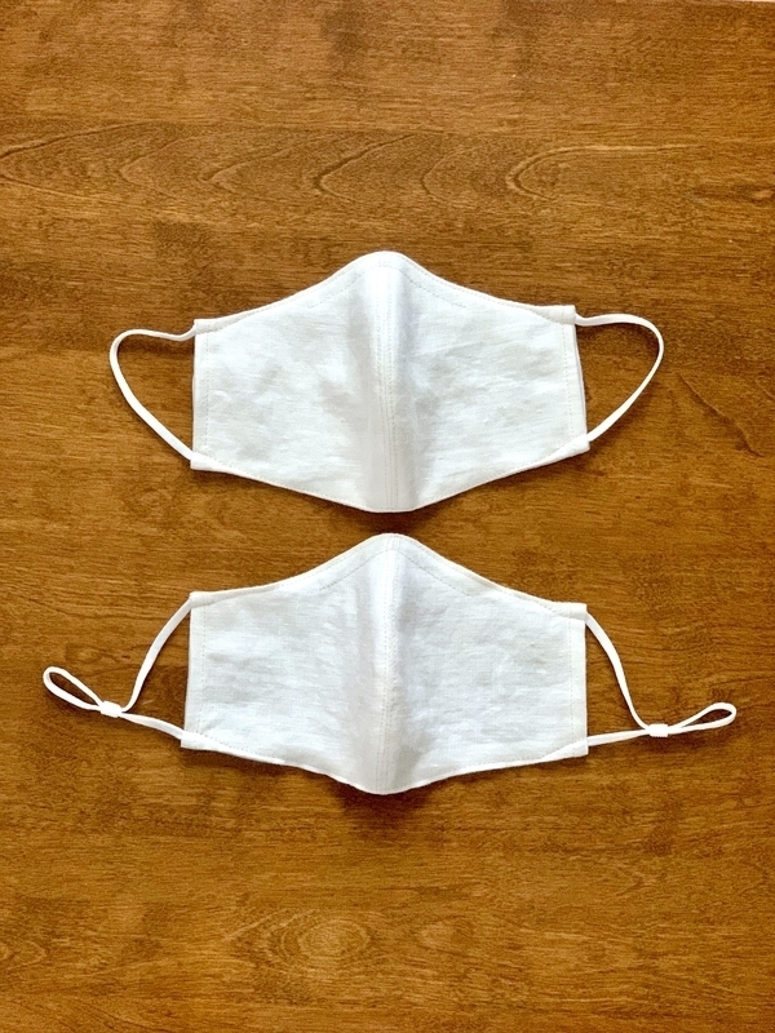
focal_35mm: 52
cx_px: 388
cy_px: 516
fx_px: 1552
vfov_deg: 36.8
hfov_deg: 28.0
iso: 500
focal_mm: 6
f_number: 2.4
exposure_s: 1/40
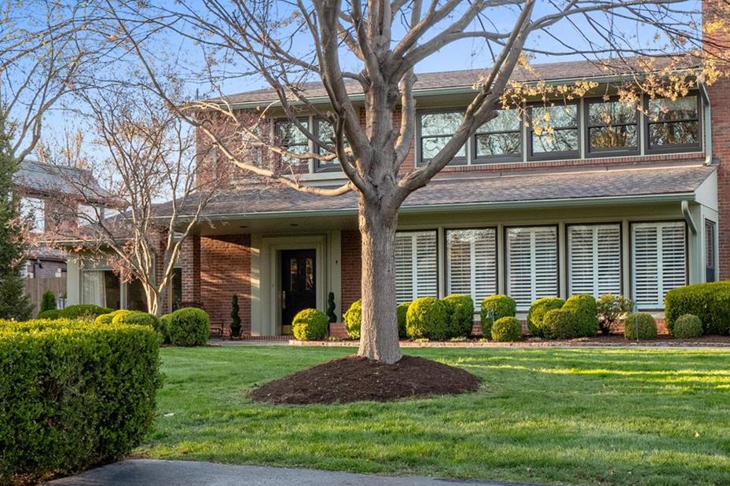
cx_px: 535
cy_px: 285
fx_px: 1257
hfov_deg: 31.9
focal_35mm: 62
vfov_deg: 21.9
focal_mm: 18
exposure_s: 1/80
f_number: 8
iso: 400
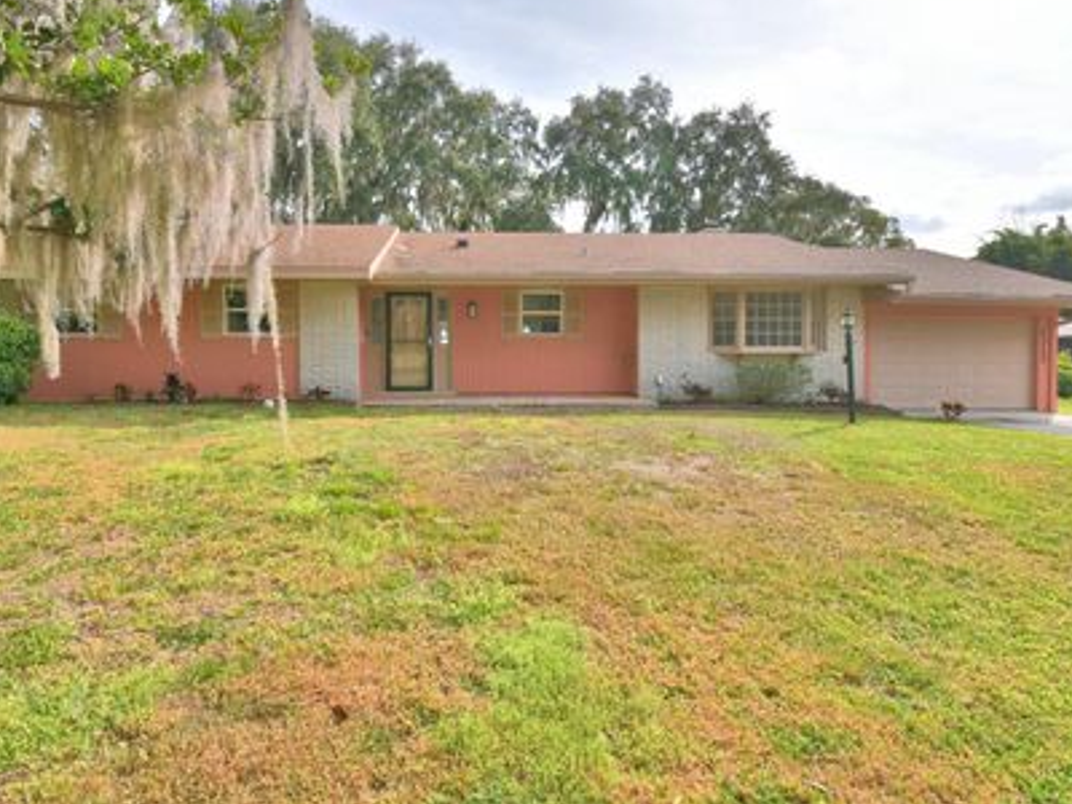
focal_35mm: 18
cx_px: 485
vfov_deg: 71.4
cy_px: 360
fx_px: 557
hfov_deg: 87.5
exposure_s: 1/250
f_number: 10
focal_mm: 10
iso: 100
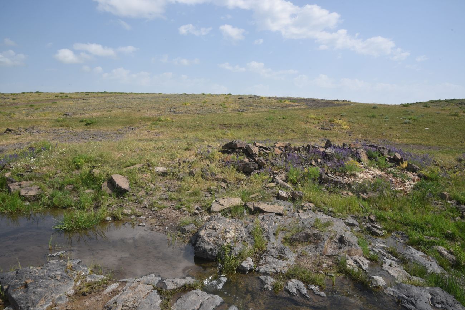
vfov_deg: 27.0
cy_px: 155
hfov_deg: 39.6
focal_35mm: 50
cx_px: 232
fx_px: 646
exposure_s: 1/125
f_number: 14
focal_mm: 50
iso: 160
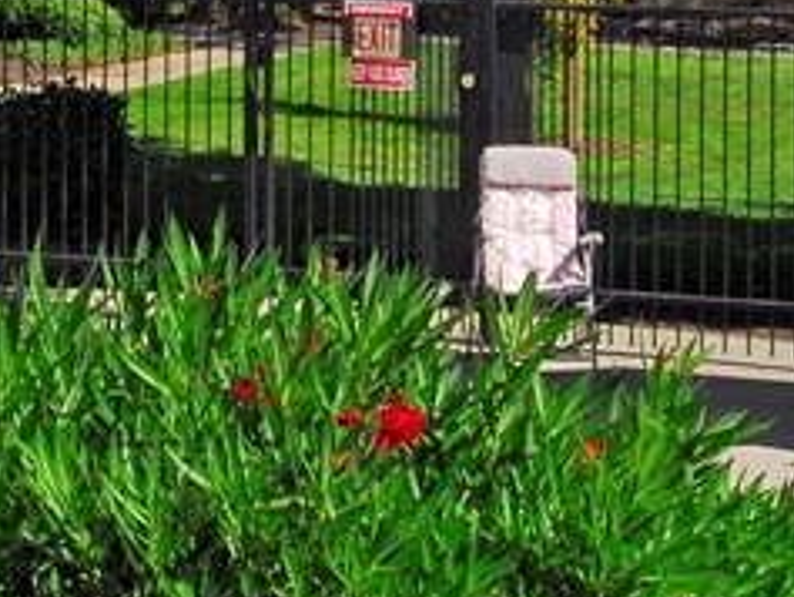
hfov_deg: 11.4
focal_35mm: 170
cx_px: -94
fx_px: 3901
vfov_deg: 8.5
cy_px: -382
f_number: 8
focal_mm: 24
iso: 200
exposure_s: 1/125
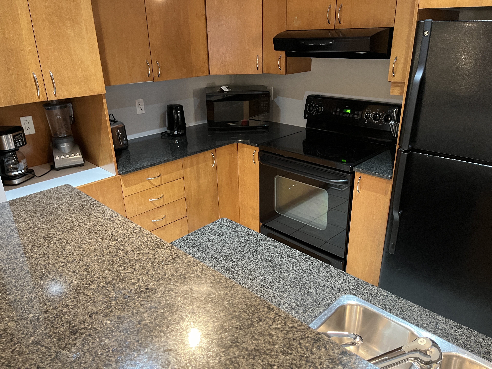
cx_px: 246
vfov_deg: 53.1
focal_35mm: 26
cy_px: 184
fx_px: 370
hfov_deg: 67.3
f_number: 1.6
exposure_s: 1/40
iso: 500
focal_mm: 5.1
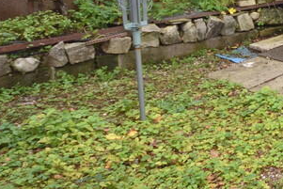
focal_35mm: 51
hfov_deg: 26.3
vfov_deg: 23.9
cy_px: -45
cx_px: 439
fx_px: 401
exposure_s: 1/125
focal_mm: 10
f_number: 5.6
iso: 125
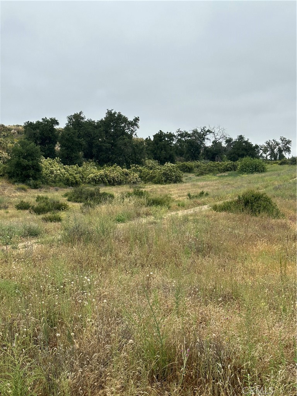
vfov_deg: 39.7
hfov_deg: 30.3
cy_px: 198
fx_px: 549
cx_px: 148
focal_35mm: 48
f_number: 1.78
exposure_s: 1/1695
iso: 64
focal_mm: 6.86
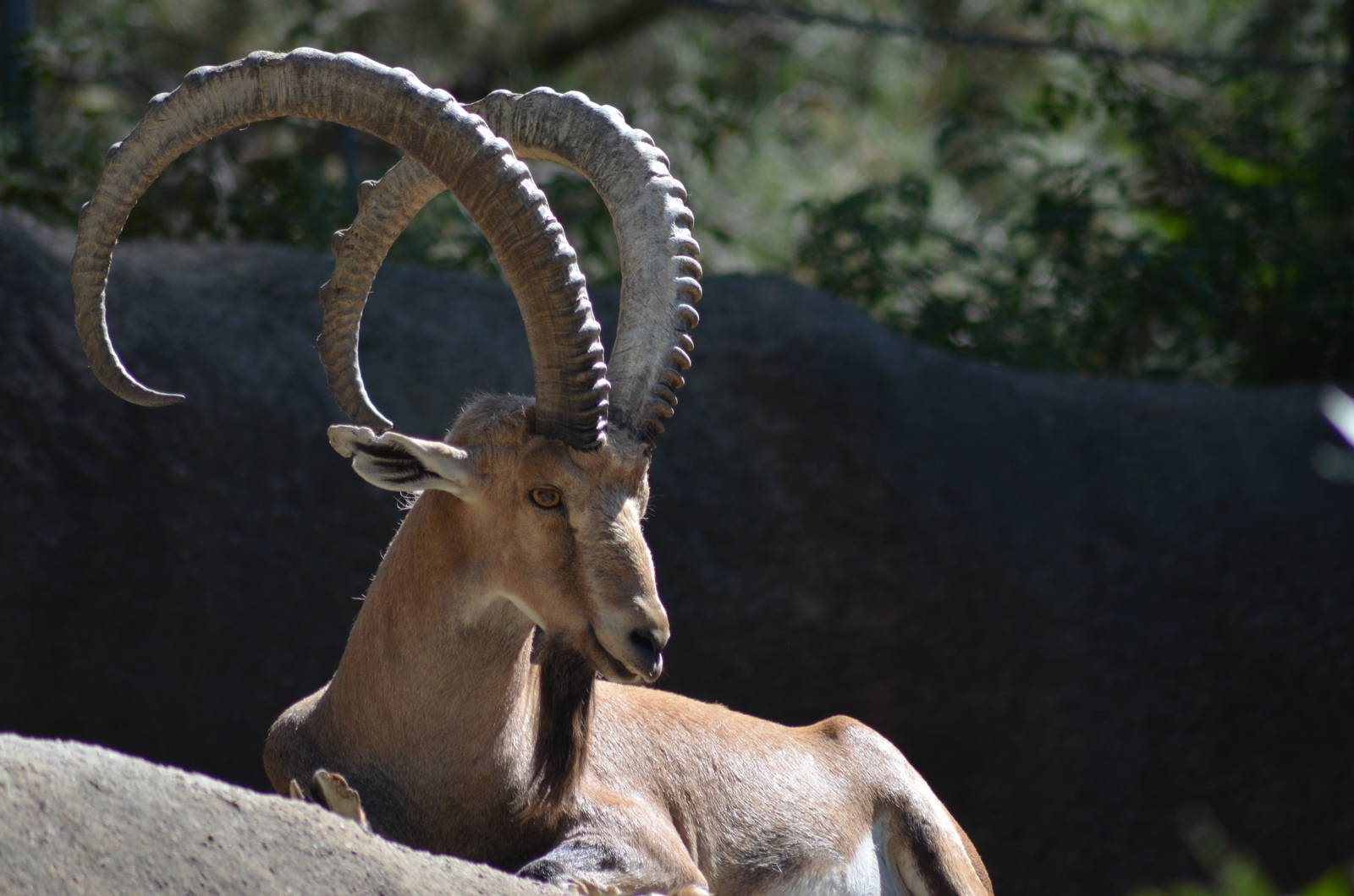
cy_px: 448
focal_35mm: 450
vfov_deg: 3.0
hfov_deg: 4.6
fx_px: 16891
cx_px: 677
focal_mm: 300
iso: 400
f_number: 5.6
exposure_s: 1/1250
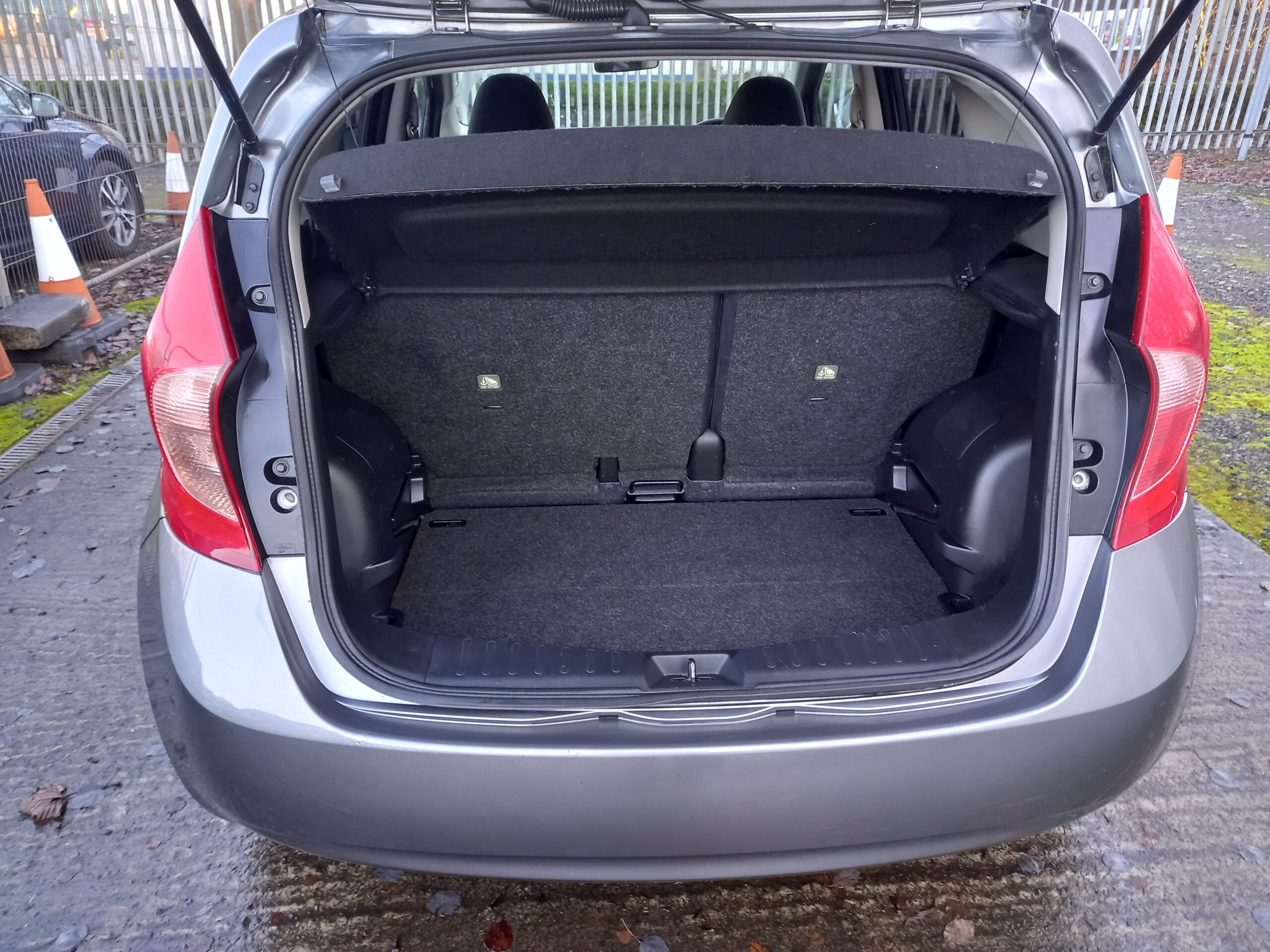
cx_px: 635
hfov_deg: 69.4
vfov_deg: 54.9
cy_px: 476
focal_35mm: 25
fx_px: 917
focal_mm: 4.6
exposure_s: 1/60
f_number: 2
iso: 160
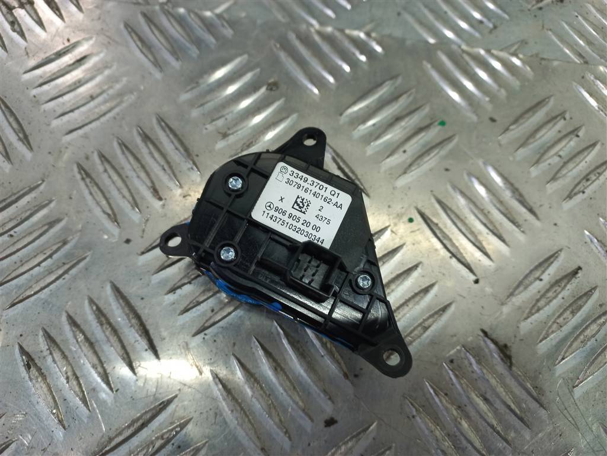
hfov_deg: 69.4
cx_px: 304
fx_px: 438
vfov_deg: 54.9
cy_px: 228
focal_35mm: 25
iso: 64
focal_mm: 4.6
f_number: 1.8
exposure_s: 1/50
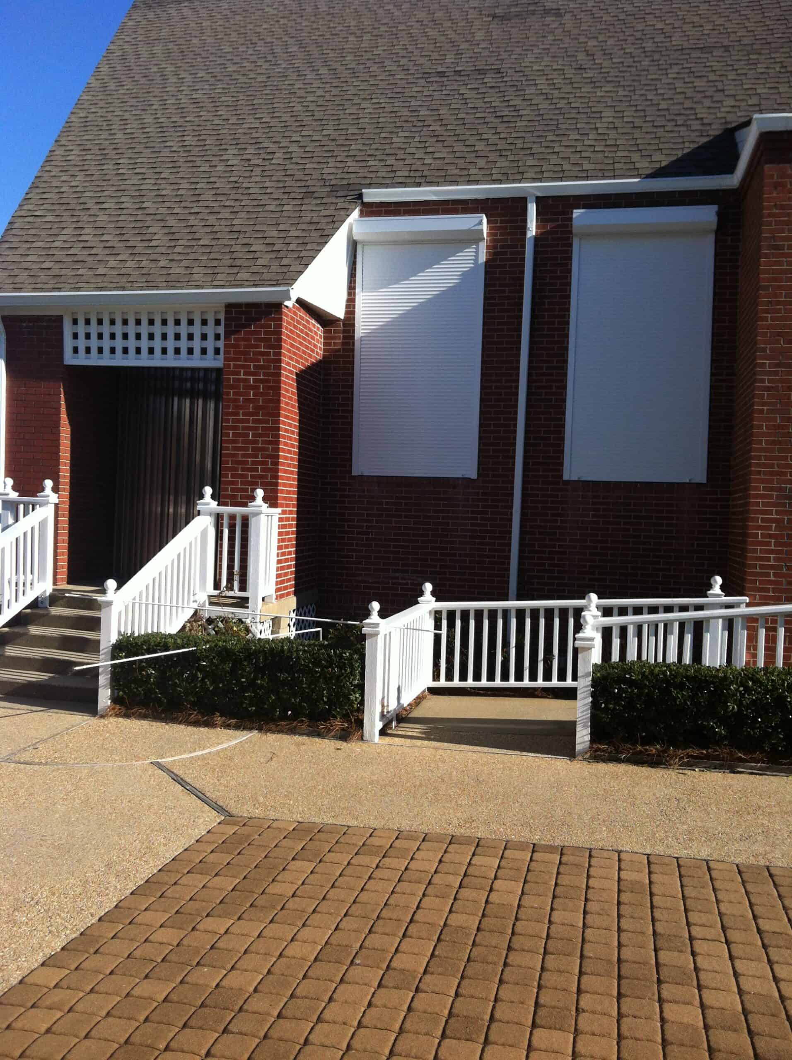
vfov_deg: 52.7
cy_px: 530
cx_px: 396
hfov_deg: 40.6
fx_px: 1071
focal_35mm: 35
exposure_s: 1/1077
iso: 80
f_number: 2.8
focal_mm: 3.85
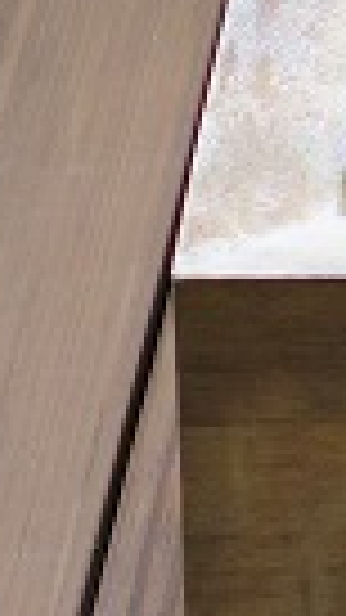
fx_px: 8111
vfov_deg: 4.3
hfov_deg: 2.4
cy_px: -535
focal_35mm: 497
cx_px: 1263
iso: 1600
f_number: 3.5
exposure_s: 1/200
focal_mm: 35
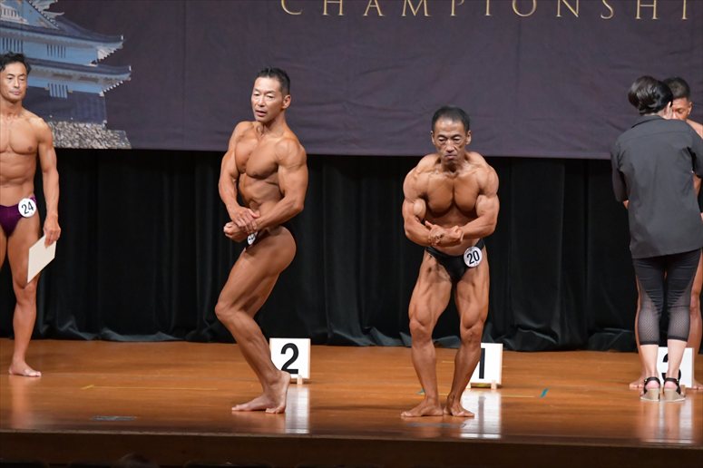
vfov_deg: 6.1
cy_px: 234
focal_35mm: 225
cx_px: 352
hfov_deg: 9.2
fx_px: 4392
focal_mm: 150
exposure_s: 1/400
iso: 6400
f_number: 5.6
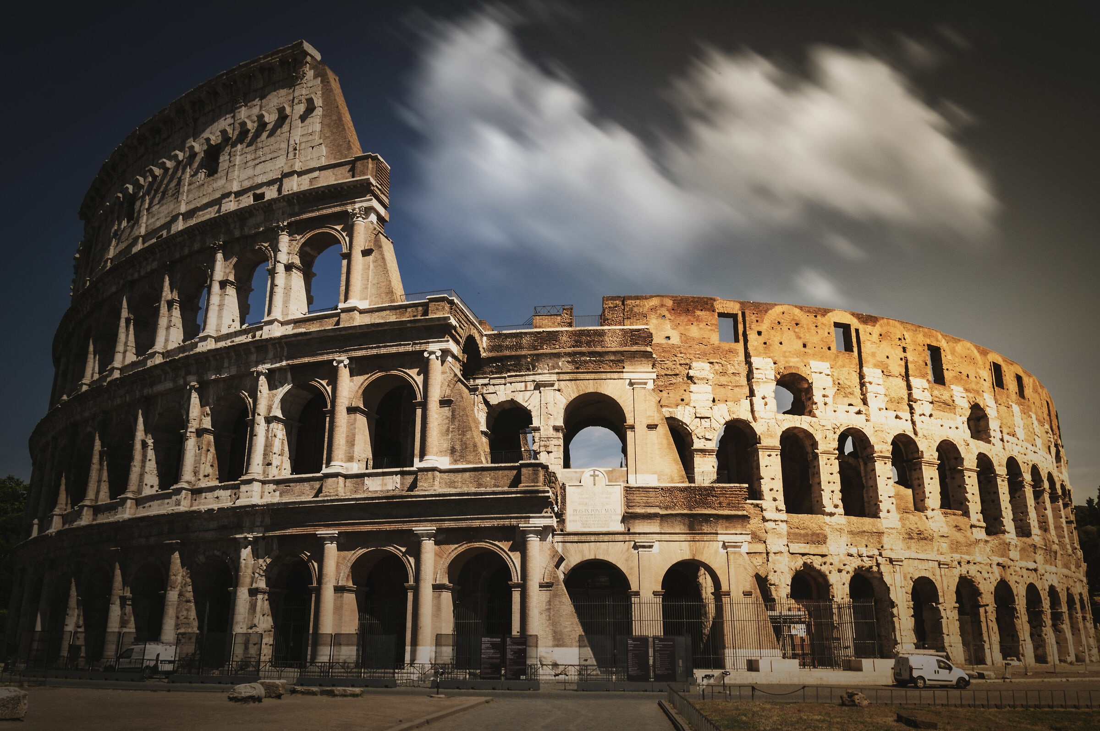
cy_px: 366
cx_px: 550
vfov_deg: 47.9
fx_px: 824
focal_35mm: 27
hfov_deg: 67.4
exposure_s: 1/100
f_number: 14
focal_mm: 18
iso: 100
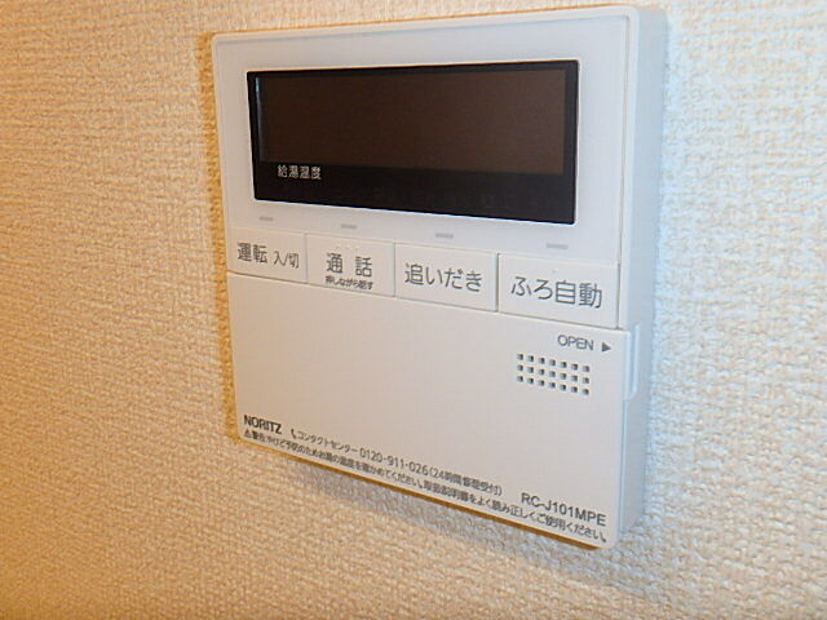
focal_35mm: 34
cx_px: 414
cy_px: 310
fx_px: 812
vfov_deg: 41.8
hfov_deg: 54.0
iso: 250
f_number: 4.9
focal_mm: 6
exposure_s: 1/40
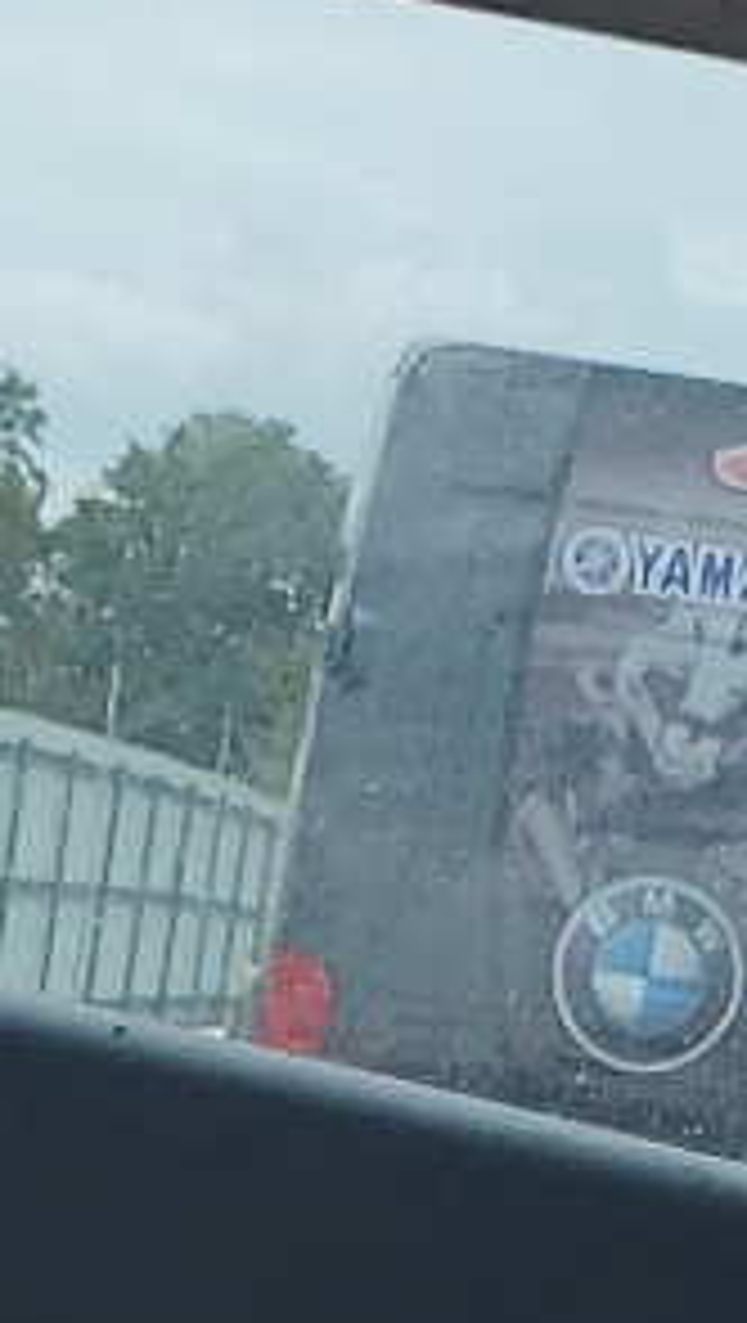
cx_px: 252
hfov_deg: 7.9
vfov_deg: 12.5
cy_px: 2538
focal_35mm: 154
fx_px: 5407
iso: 50
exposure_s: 1/526
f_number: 1.5
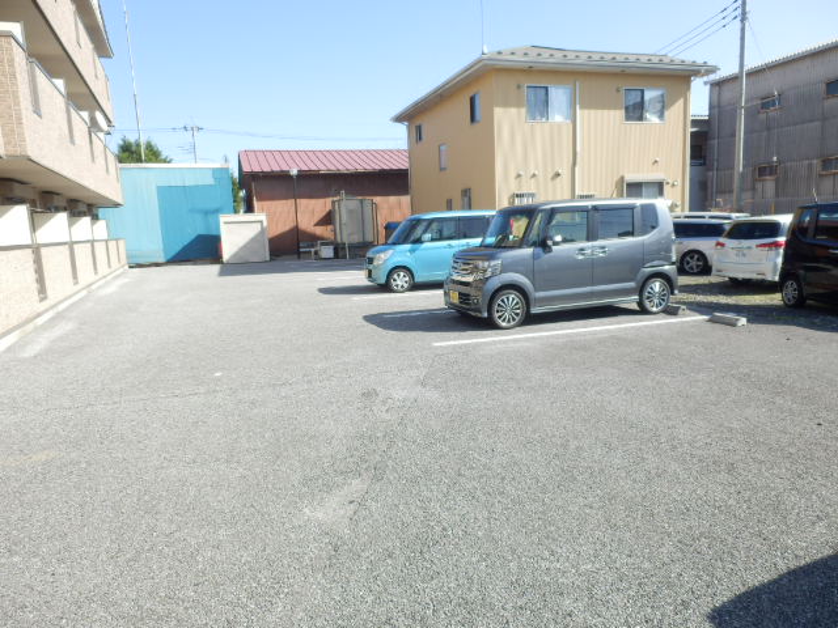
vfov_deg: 56.8
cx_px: 419
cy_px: 314
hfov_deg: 71.6
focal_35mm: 24
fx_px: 581
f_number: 3
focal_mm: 4.2
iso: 80
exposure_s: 1/500
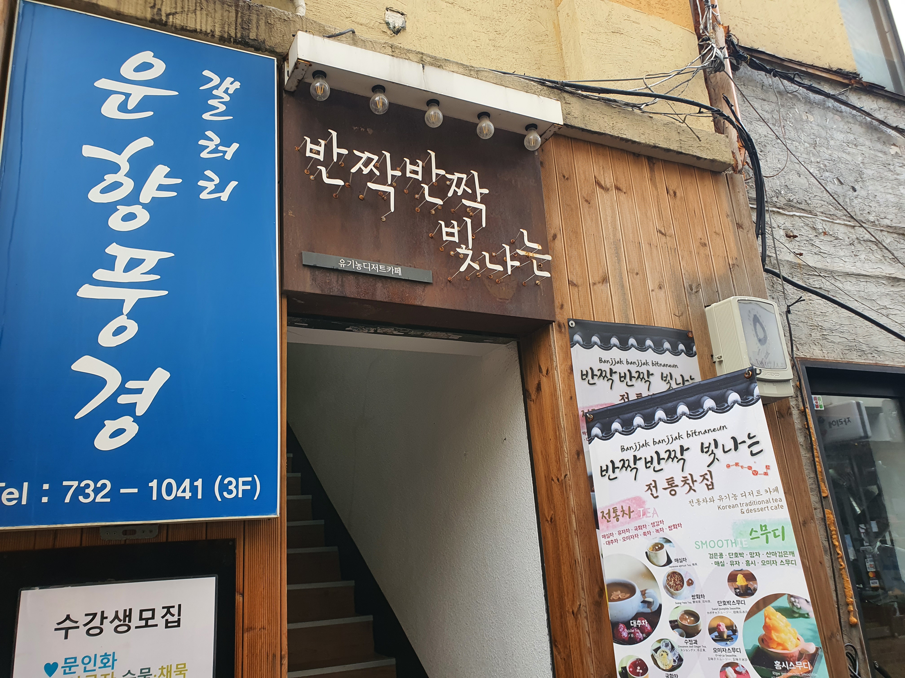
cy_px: 339
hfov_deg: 67.3
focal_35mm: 26
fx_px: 680
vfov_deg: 53.1
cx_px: 452
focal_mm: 4.3
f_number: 2.4
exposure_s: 1/120
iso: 80
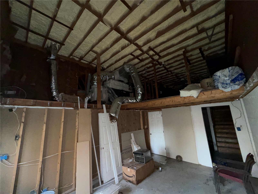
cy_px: 97
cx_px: 129
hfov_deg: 102.1
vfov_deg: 85.7
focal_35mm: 14
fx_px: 104
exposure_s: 1/36
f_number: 2.2
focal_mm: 2.22
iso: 400
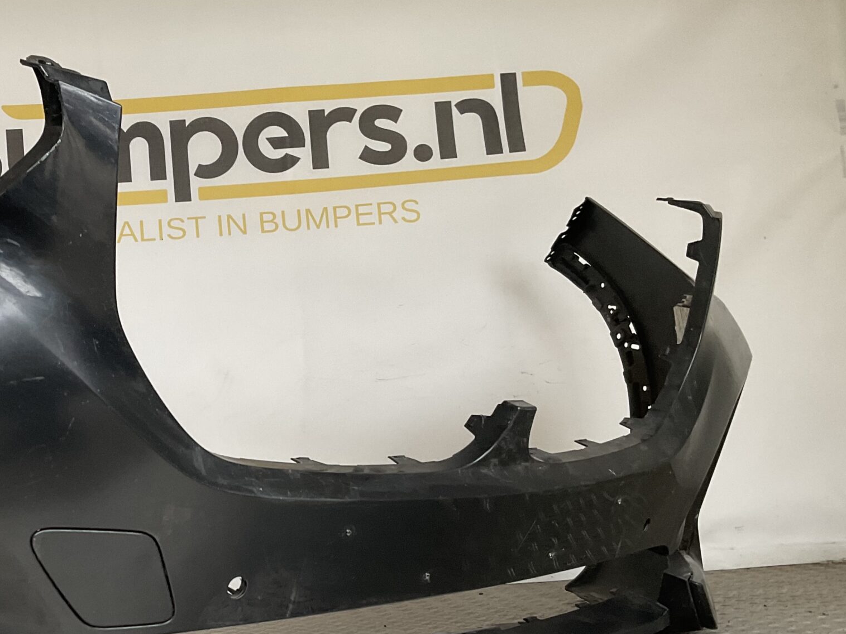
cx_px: 169
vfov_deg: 29.4
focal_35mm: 49
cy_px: 439
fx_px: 1197
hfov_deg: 37.5
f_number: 1.8
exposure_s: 1/50
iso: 64
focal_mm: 3
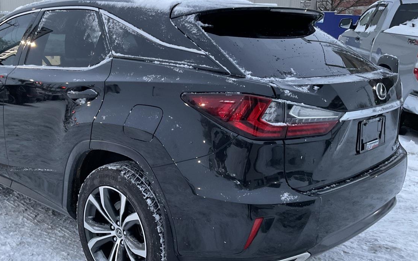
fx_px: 456
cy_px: 139
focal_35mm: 40
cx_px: 165
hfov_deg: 48.9
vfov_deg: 32.0
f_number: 1.8
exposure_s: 1/60
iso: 100
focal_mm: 3
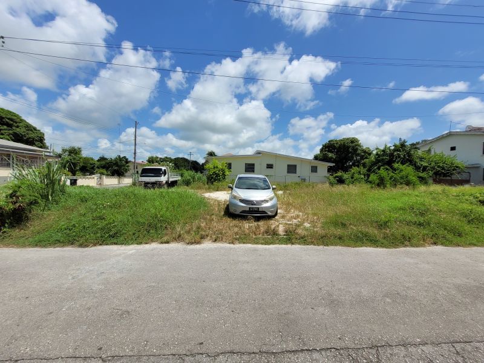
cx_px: 242
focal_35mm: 13
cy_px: 182
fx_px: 182
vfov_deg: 89.9
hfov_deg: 106.2
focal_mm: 1.74
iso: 40
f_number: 2.2
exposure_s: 1/2378
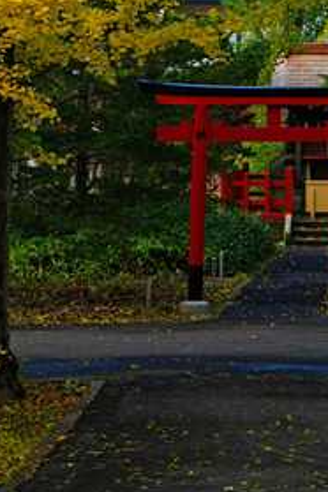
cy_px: -178
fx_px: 2432
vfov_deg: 11.2
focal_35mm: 178
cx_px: 280
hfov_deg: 7.7
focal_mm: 62
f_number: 5.6
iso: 100
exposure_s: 1/100
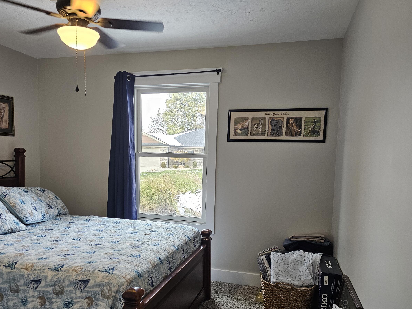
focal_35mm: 29
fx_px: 345
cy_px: 188
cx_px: 183
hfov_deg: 61.5
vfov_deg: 47.9
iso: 250
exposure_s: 1/120
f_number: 1.7
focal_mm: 6.3
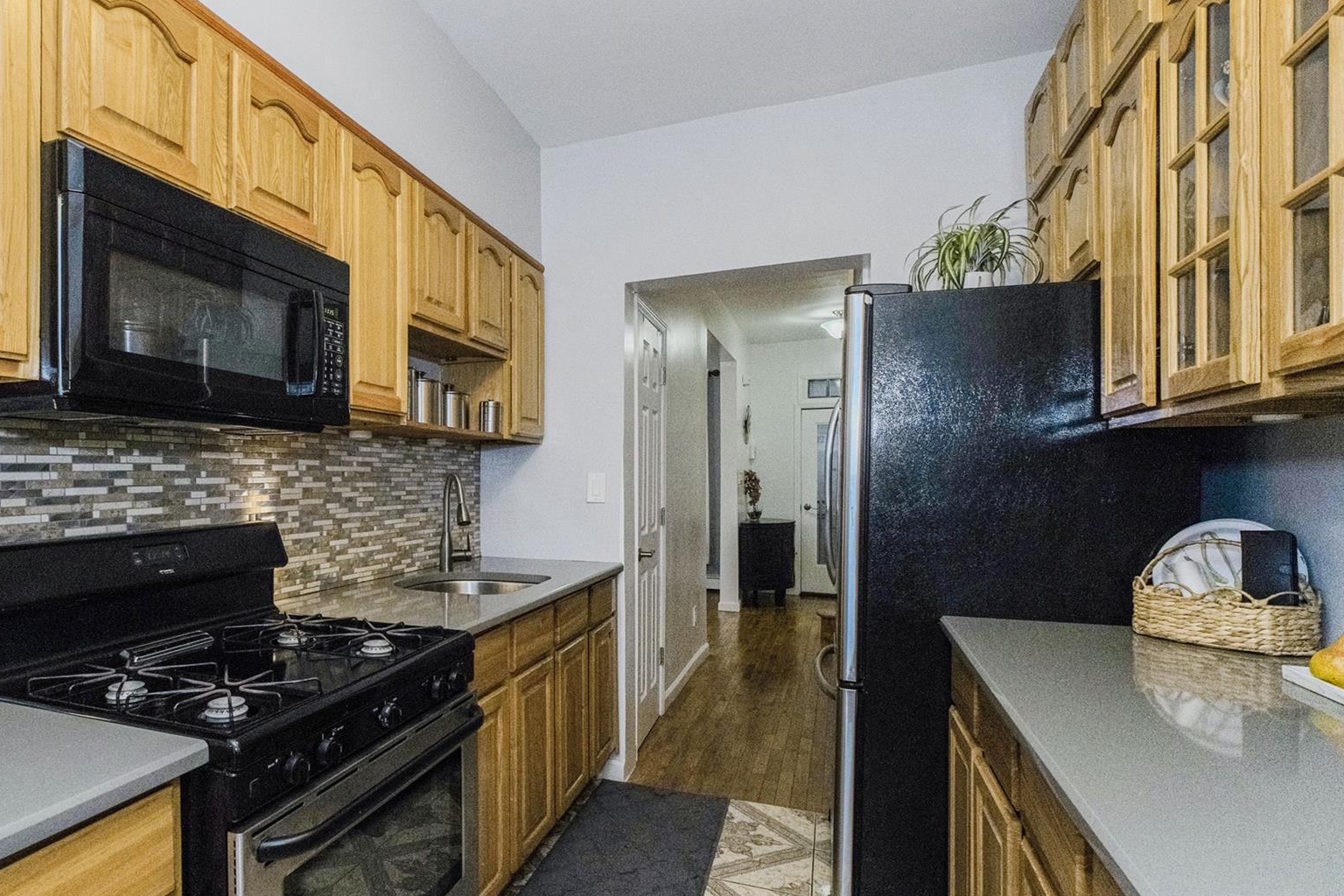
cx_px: 528
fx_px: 747
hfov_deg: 82.8
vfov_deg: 61.9
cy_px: 479
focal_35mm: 20
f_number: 8
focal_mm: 10
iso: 1600
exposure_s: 1/50
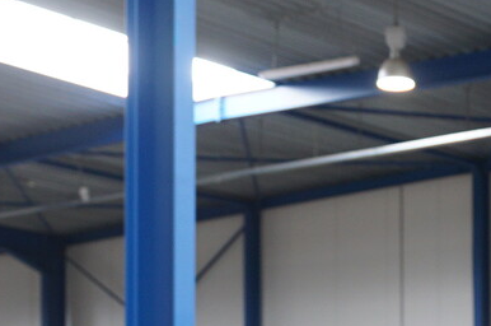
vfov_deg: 9.4
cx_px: 553
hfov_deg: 14.3
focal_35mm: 140
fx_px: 1906
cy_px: 528
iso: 250
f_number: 2.8
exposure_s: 1/60
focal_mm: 24
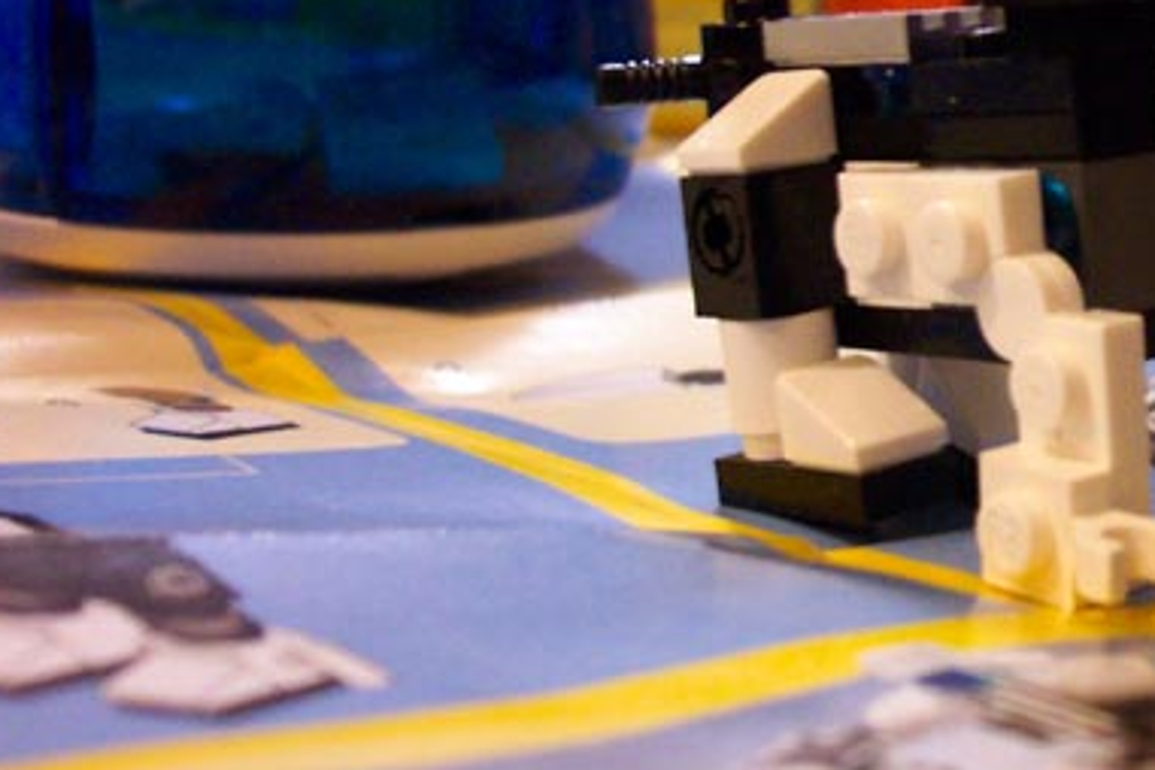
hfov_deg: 25.9
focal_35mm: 75
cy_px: 191
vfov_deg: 18.1
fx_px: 2406
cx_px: 1100
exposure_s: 1/10
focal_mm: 7.5
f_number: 2.8
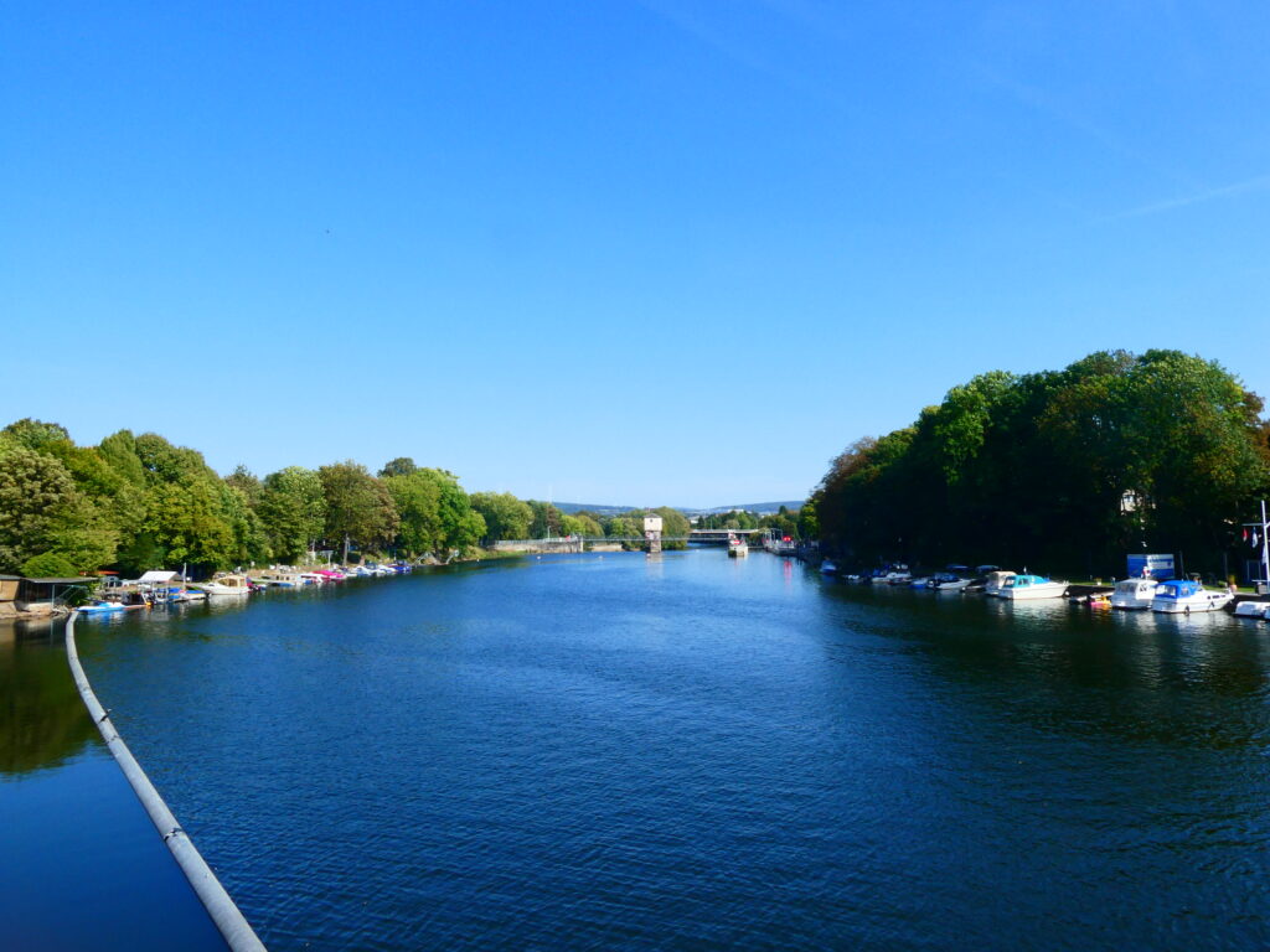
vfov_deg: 56.8
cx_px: 635
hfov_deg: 71.6
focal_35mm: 24
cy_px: 476
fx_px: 881
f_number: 6.3
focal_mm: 4.3
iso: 80
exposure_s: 1/250
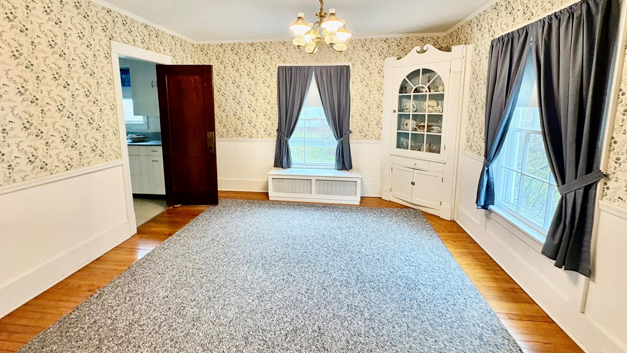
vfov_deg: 66.5
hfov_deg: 99.4
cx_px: 307
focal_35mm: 16
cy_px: 141
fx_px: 266
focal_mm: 2.22
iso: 250
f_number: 2.2
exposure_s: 1/60
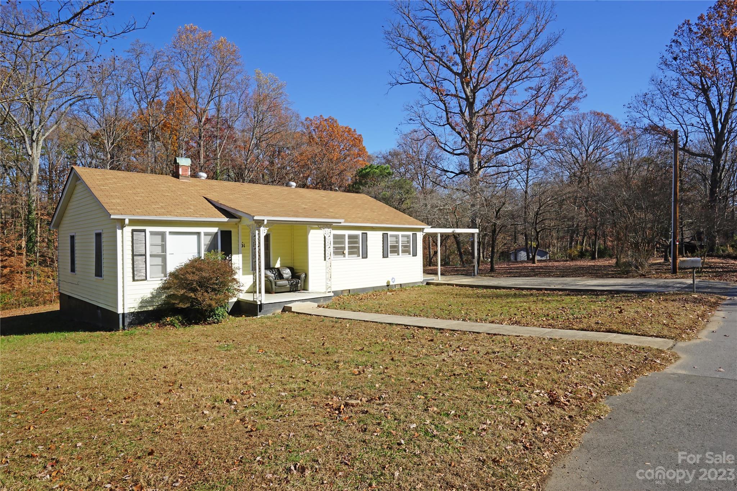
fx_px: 430
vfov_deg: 59.5
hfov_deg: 81.2
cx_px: 368
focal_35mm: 21
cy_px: 246
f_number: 20
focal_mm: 21
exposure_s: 1/50
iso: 125
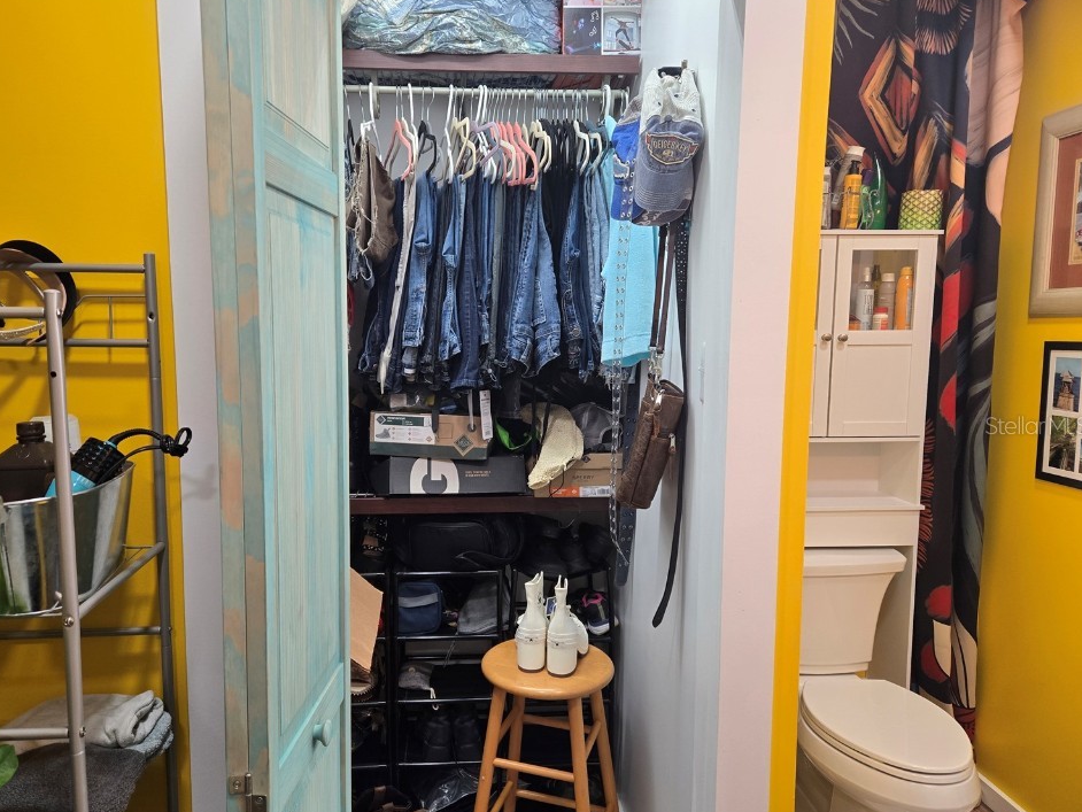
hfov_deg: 69.3
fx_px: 782
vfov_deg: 54.9
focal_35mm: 25
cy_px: 425
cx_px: 505
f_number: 1.8
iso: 125
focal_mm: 5.4
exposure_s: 1/120
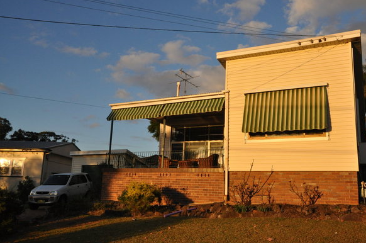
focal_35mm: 33
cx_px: 201
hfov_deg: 57.2
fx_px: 335
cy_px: 127
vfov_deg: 39.8
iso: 800
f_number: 11
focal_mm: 20
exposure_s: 1/500
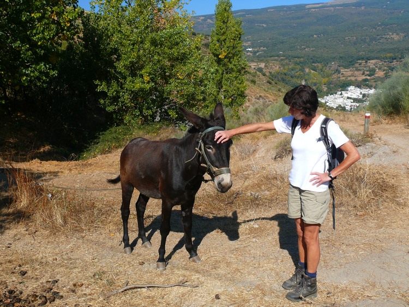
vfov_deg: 40.7
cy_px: 154
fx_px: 413
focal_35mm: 35
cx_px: 204
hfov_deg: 52.6
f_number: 5
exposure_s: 1/200
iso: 100
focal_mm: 7.4
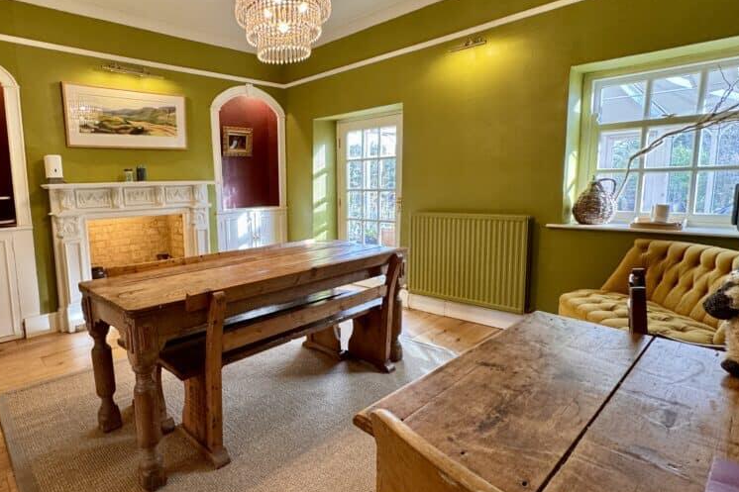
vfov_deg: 61.9
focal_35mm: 20
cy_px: 232
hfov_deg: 82.1
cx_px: 269
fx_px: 410
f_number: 2.2
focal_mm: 2.22
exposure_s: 1/100
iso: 200
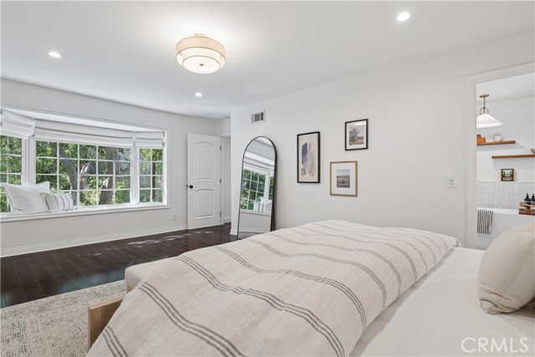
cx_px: 268
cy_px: 178
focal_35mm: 18
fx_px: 260
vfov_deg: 68.9
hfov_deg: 91.6
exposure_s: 1/5
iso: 250
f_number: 9
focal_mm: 17.5
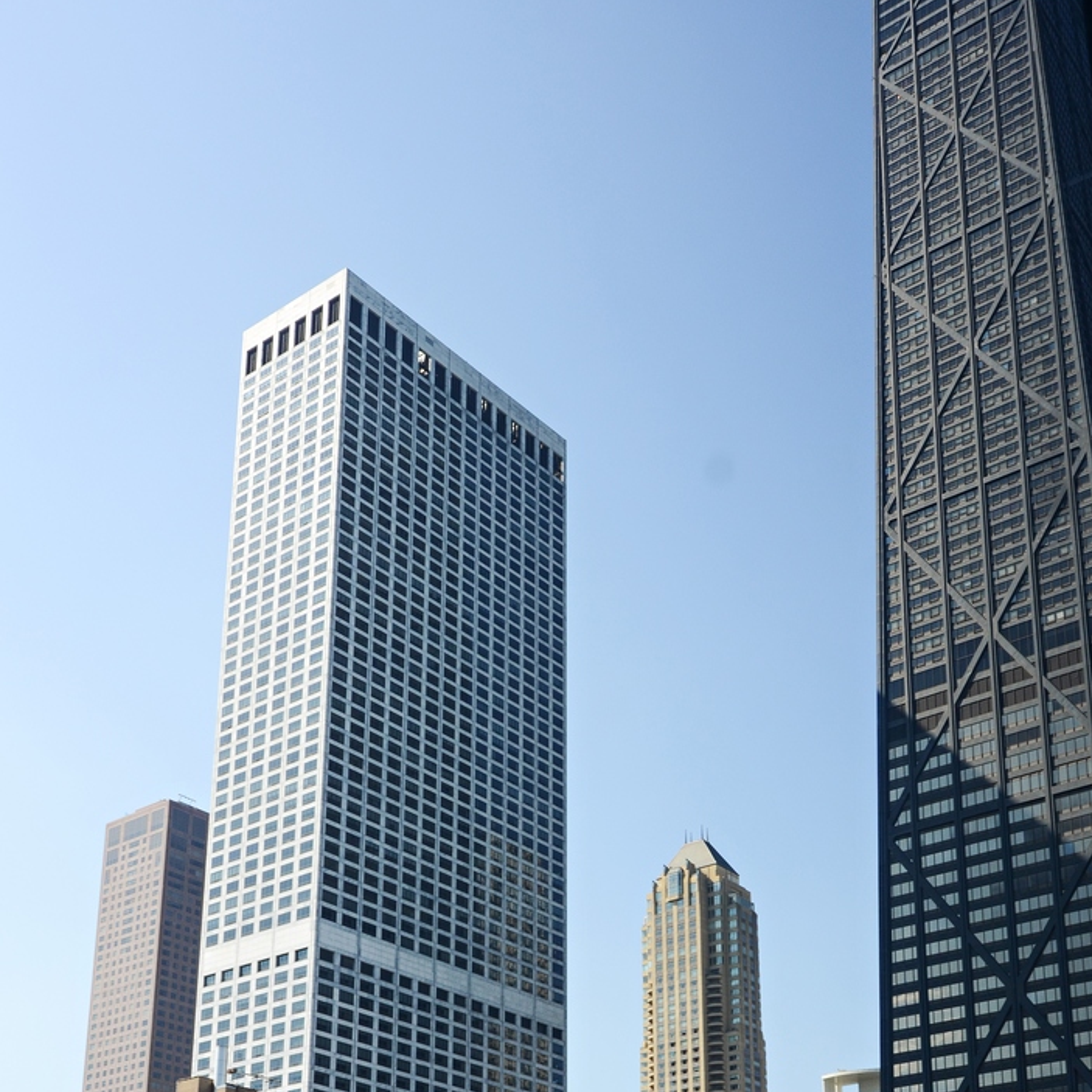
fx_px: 1535
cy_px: 800
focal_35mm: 43
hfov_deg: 39.2
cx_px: 549
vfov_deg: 38.3
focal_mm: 22
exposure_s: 1/160
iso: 200
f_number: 9
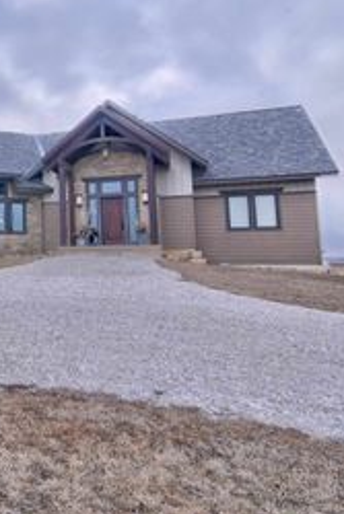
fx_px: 458
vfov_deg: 58.0
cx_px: -78
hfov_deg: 33.0
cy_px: 194
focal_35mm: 32
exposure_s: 1/500
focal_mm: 16
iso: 250
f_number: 11
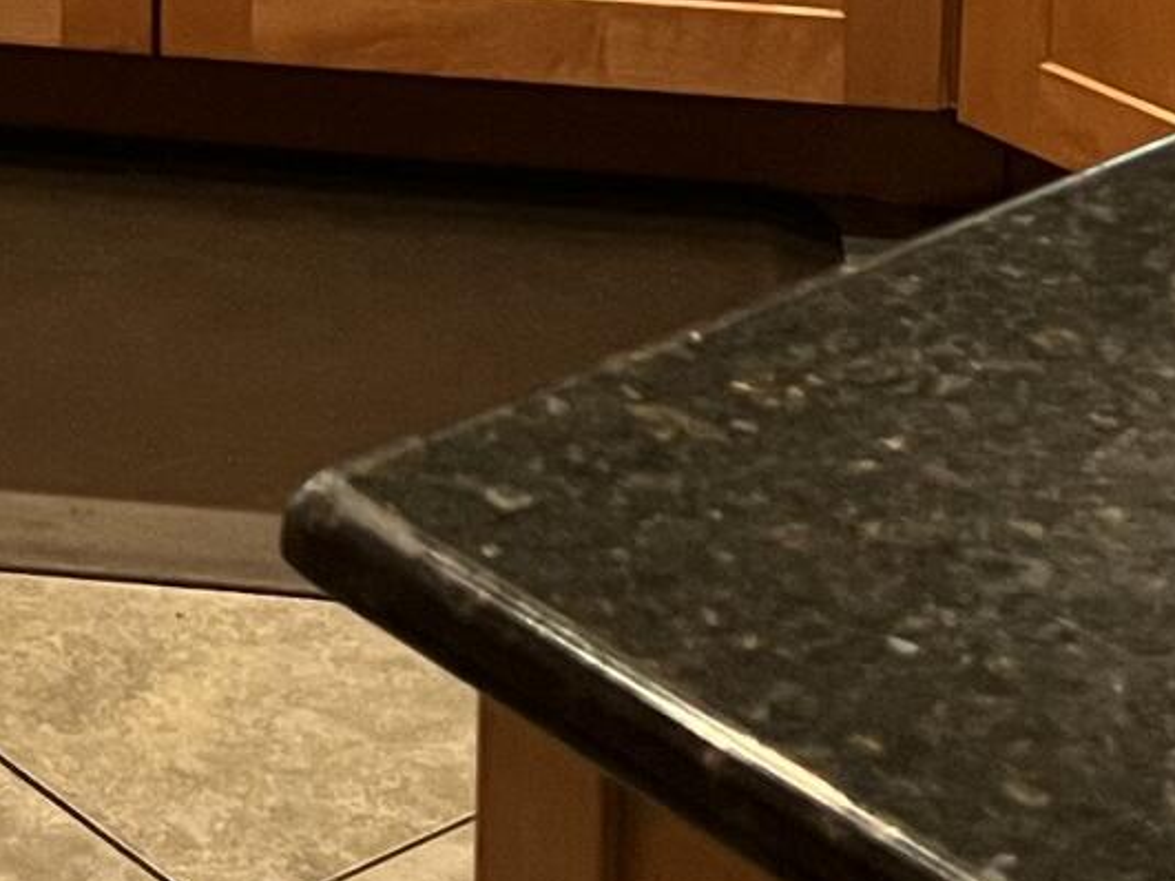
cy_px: -1344
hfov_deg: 12.9
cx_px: -471
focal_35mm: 147
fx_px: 4989
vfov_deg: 9.0
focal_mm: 5.7
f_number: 1.5
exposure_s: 1/60
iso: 160
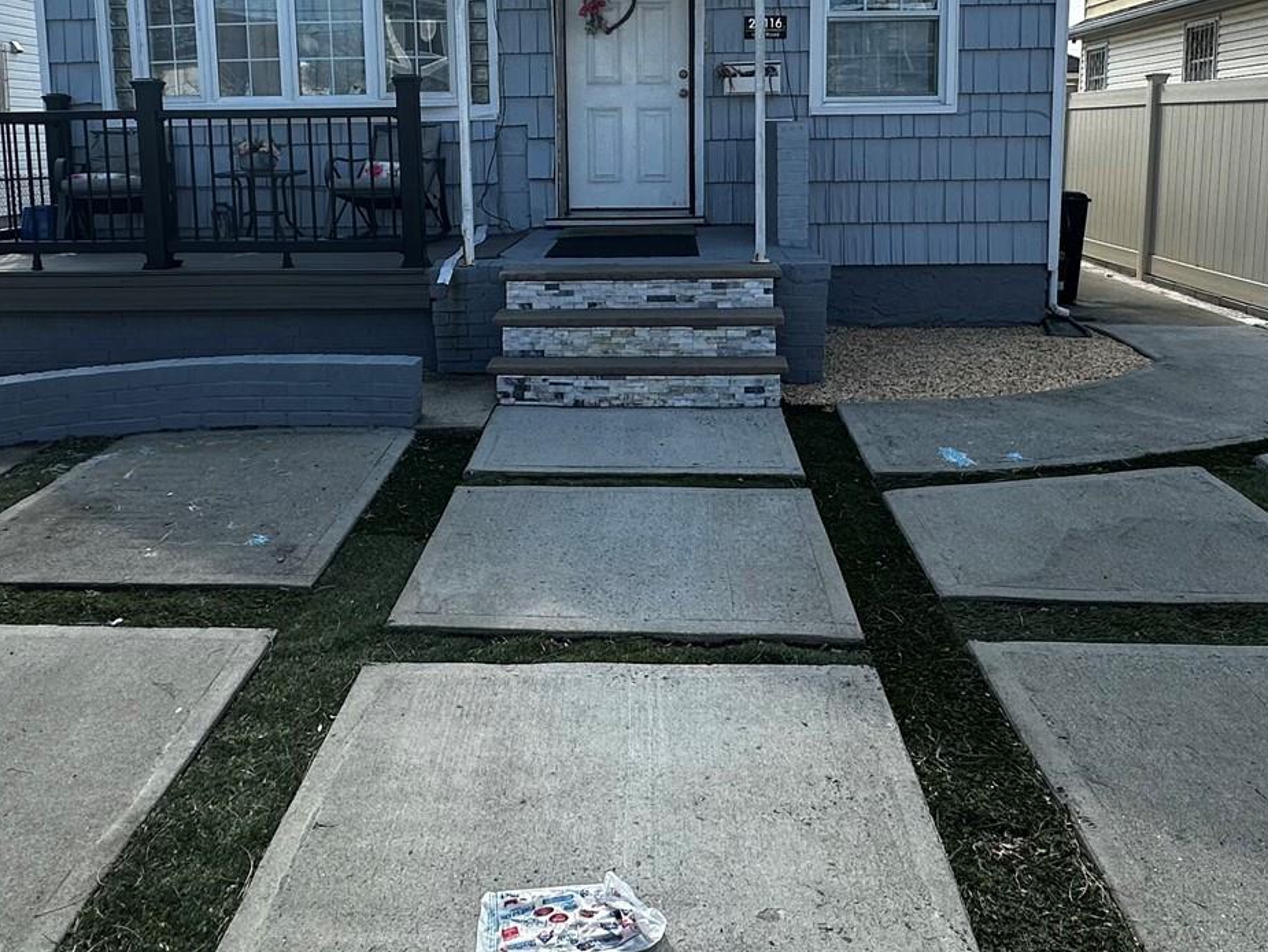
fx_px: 1136
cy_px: 305
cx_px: 628
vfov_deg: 44.7
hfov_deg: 58.3
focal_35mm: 31
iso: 40
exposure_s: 1/831
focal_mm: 2.22
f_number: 2.2
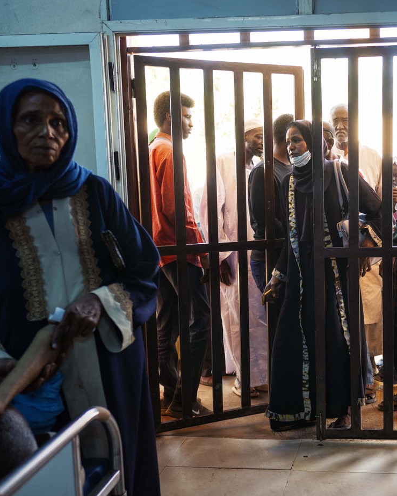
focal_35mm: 39
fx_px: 573
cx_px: 341
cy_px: 245
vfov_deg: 46.8
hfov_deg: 36.3
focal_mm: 24
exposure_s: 1/250
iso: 320
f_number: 2.2
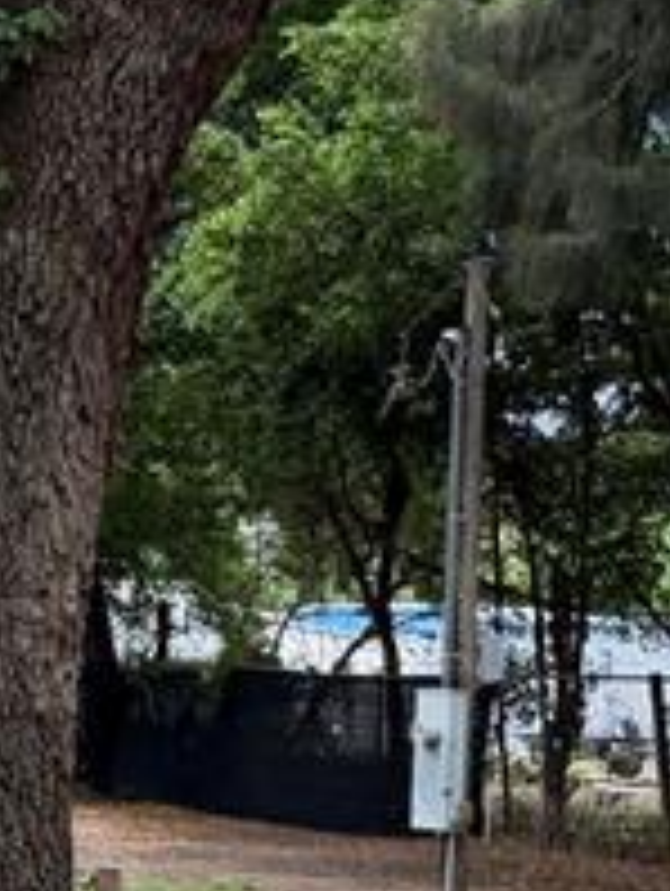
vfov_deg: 15.9
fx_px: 3193
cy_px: 513
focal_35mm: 124
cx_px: -764
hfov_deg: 10.7
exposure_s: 1/510
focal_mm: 6.76
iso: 100
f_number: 1.78
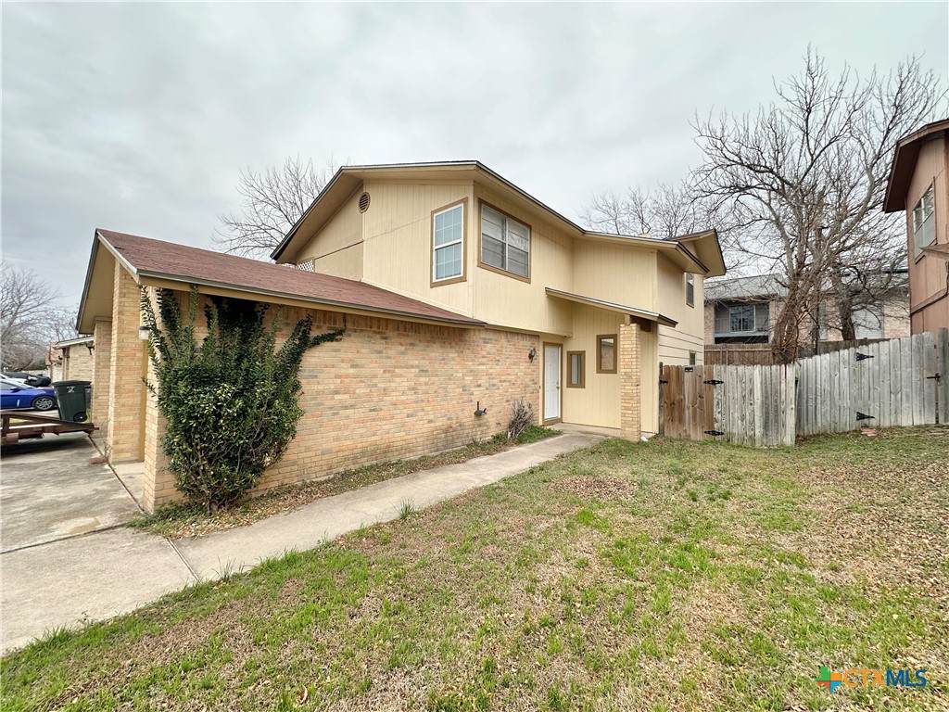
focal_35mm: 14
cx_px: 474
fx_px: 384
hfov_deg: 102.1
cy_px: 356
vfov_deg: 85.7
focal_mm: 2.22
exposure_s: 1/475
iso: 40
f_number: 2.2
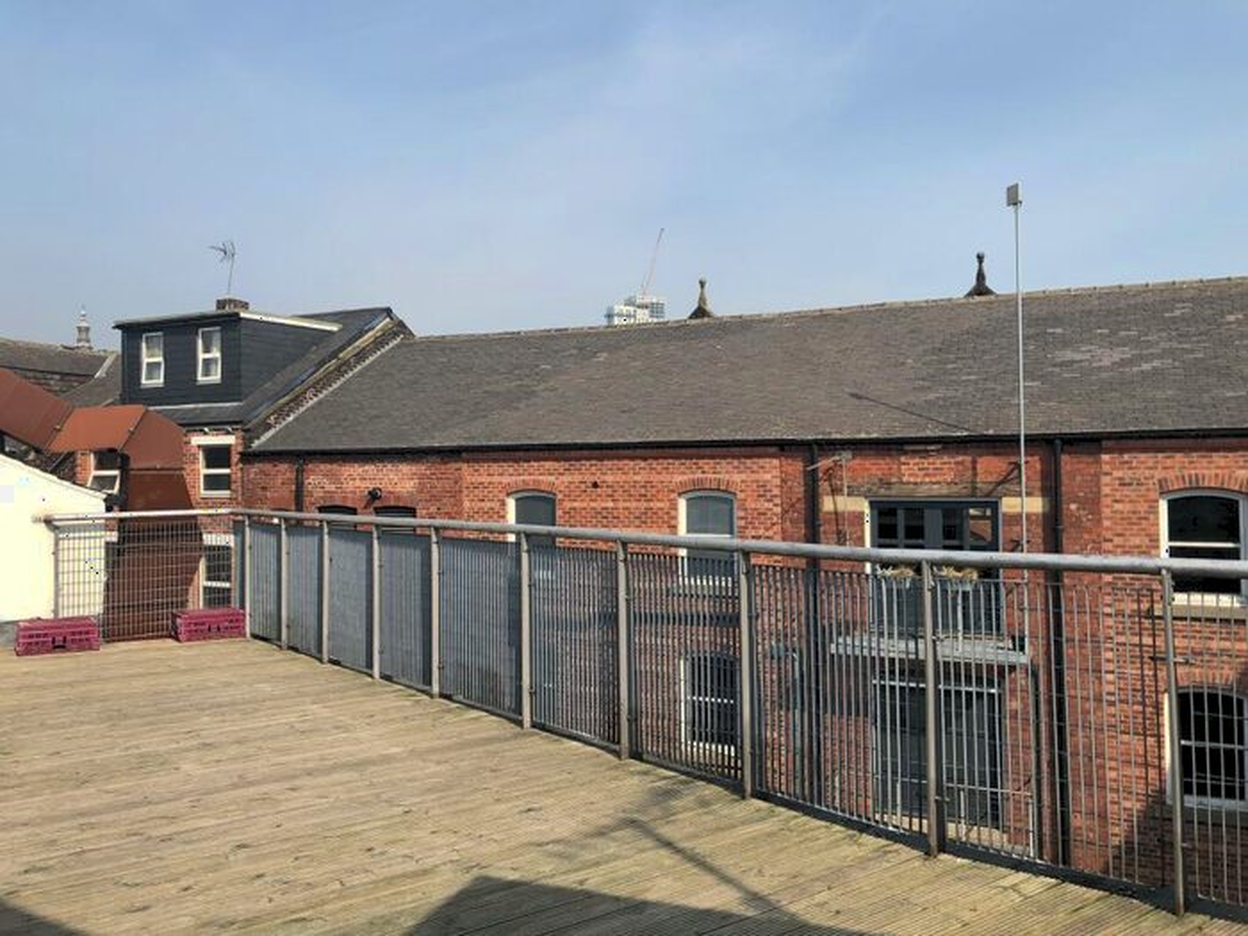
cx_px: 624
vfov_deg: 49.7
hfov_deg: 63.4
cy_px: 468
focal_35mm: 28
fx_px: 1009
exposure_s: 1/1736
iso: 20
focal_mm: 4
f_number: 1.8
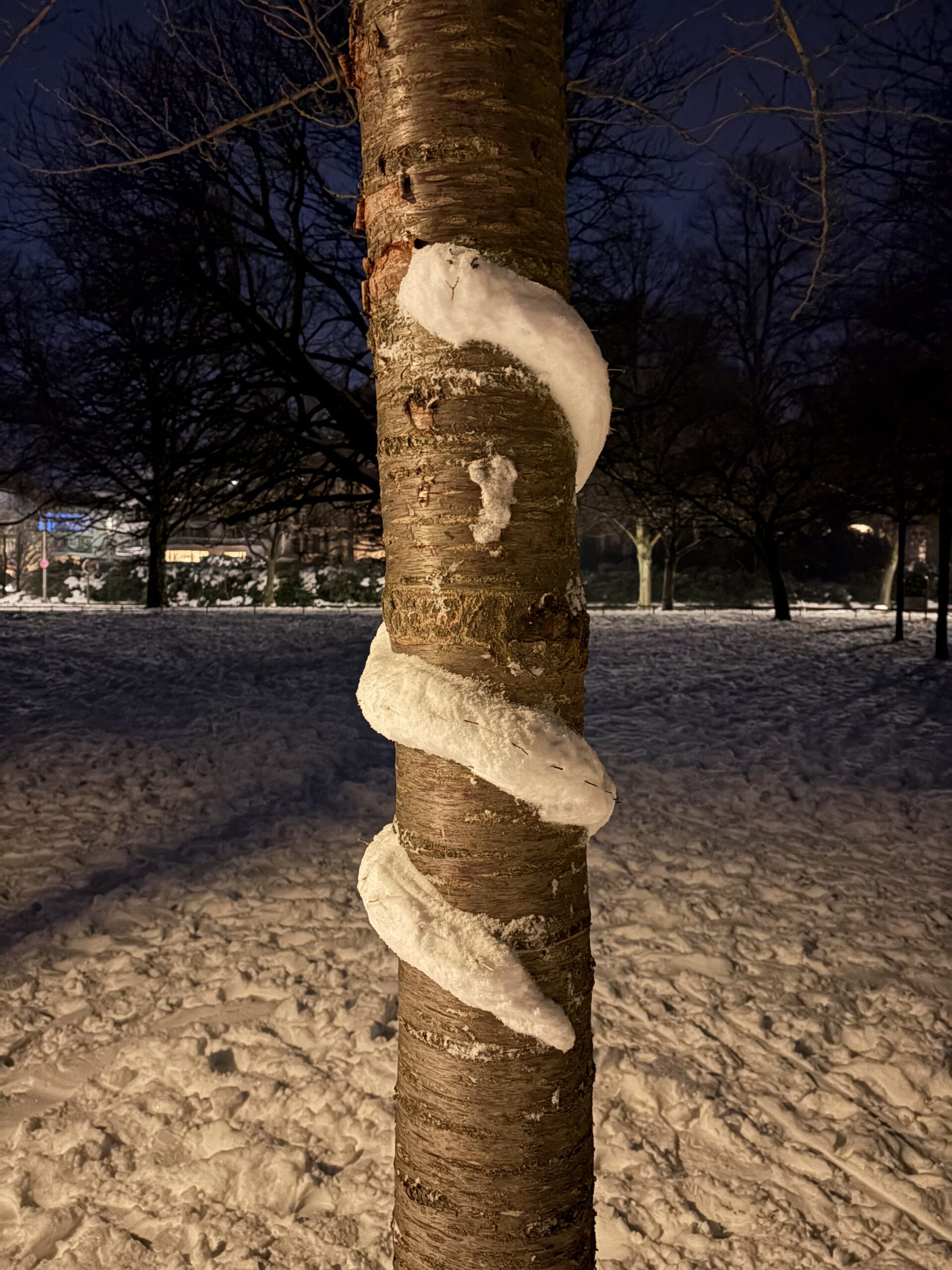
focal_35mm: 26
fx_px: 953
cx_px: 476
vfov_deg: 67.3
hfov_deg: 53.1
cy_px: 635
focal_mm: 5.96
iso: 1600
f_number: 1.6
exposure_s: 1/9
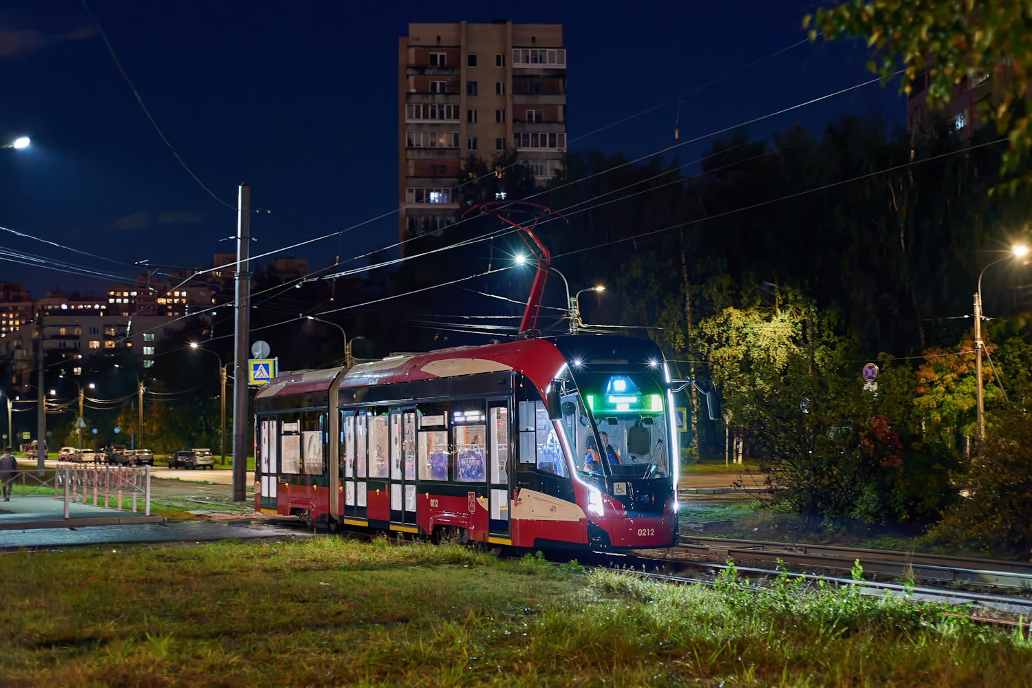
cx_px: 516
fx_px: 1433
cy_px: 344
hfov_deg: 39.6
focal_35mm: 50
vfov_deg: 27.0
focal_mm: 50
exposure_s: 1/160
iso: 6400
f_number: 2.2
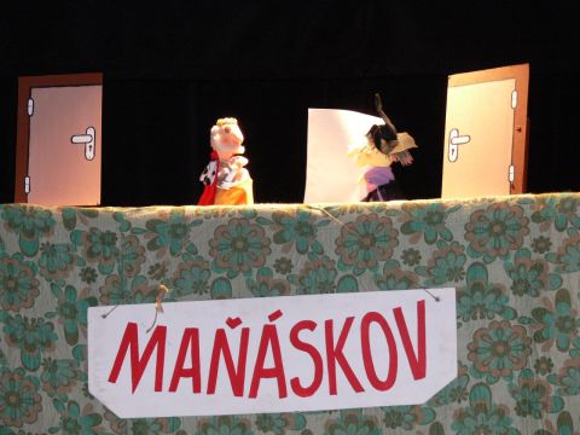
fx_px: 2145
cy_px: 218
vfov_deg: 11.6
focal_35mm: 128
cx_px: 290
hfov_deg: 15.4
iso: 200
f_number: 3.6
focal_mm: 27
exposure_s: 1/30
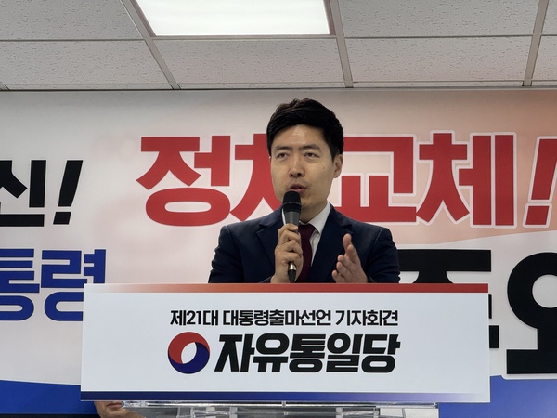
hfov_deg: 16.4
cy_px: 209
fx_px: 1931
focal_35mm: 120
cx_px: 278
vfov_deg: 12.3
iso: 125
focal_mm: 15.66
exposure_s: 1/120
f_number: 2.8
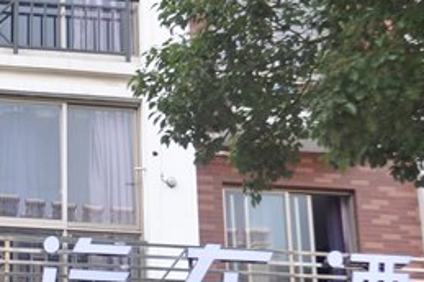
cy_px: 257
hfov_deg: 19.4
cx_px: -13
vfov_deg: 13.3
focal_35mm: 102
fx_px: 1200
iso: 200
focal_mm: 22
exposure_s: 1/125
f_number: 5.6
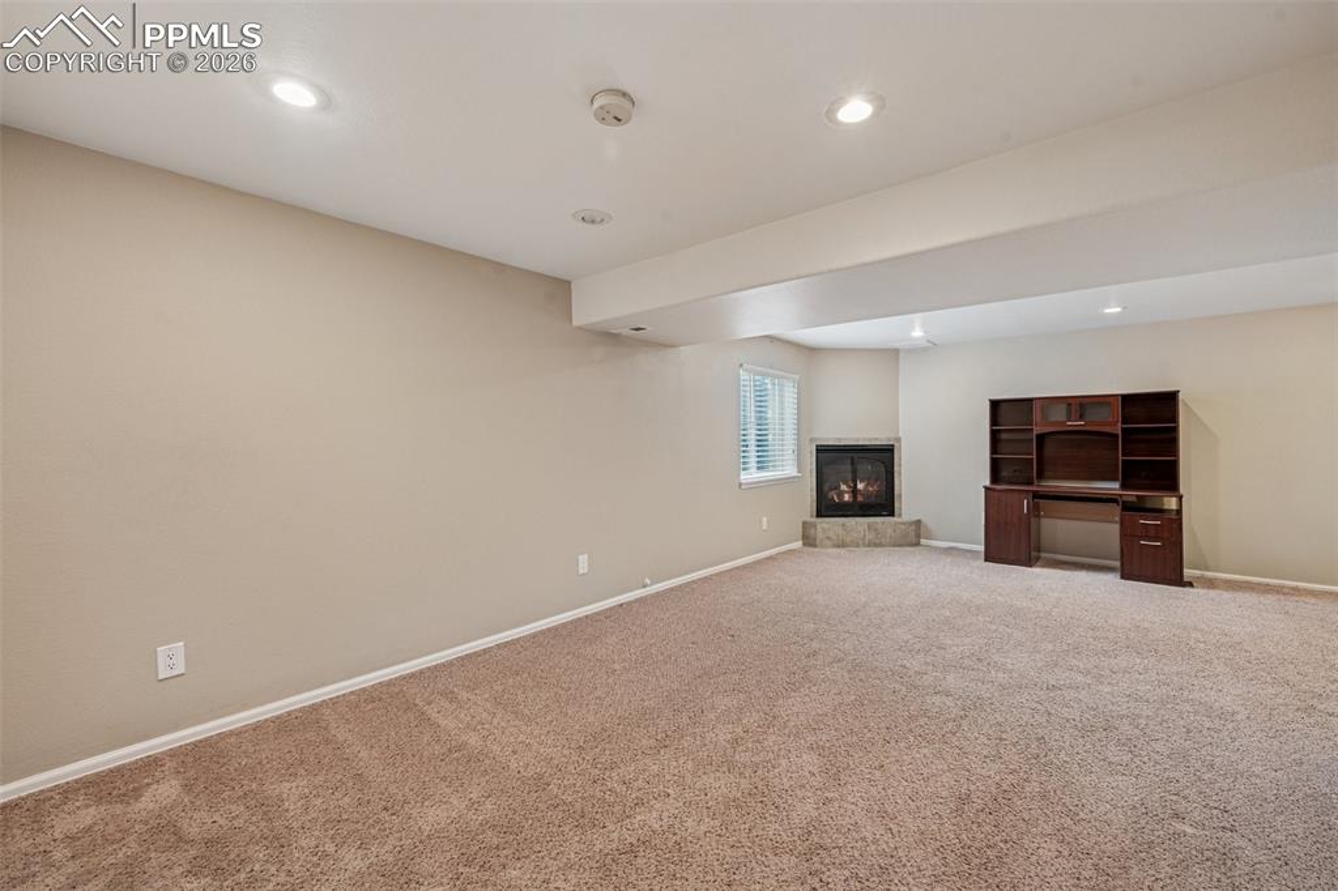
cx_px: 669
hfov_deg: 104.3
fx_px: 520
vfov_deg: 81.2
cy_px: 446
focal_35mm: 14
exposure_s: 1/1.25
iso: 100
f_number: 9
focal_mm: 14
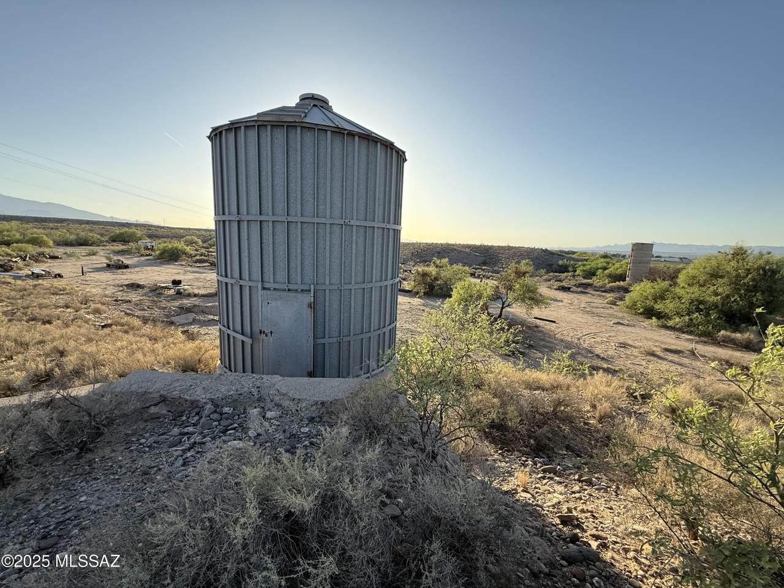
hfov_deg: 102.1
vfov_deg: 85.7
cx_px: 392
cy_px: 294
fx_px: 317
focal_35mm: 14
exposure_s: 1/686
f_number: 2.2
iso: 64
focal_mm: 2.22
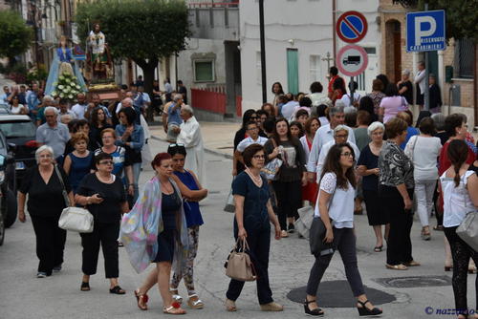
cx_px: 239
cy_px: 160
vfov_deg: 10.0
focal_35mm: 138
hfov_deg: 14.9
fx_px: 1833
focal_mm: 92
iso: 320
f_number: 5
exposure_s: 1/250
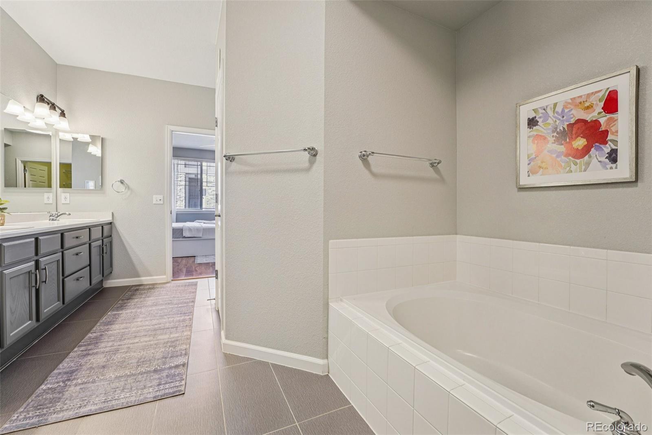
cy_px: 218
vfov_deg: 81.2
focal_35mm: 14
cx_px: 326
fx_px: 253
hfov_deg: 104.3
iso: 400
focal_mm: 14
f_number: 8
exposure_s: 1/13
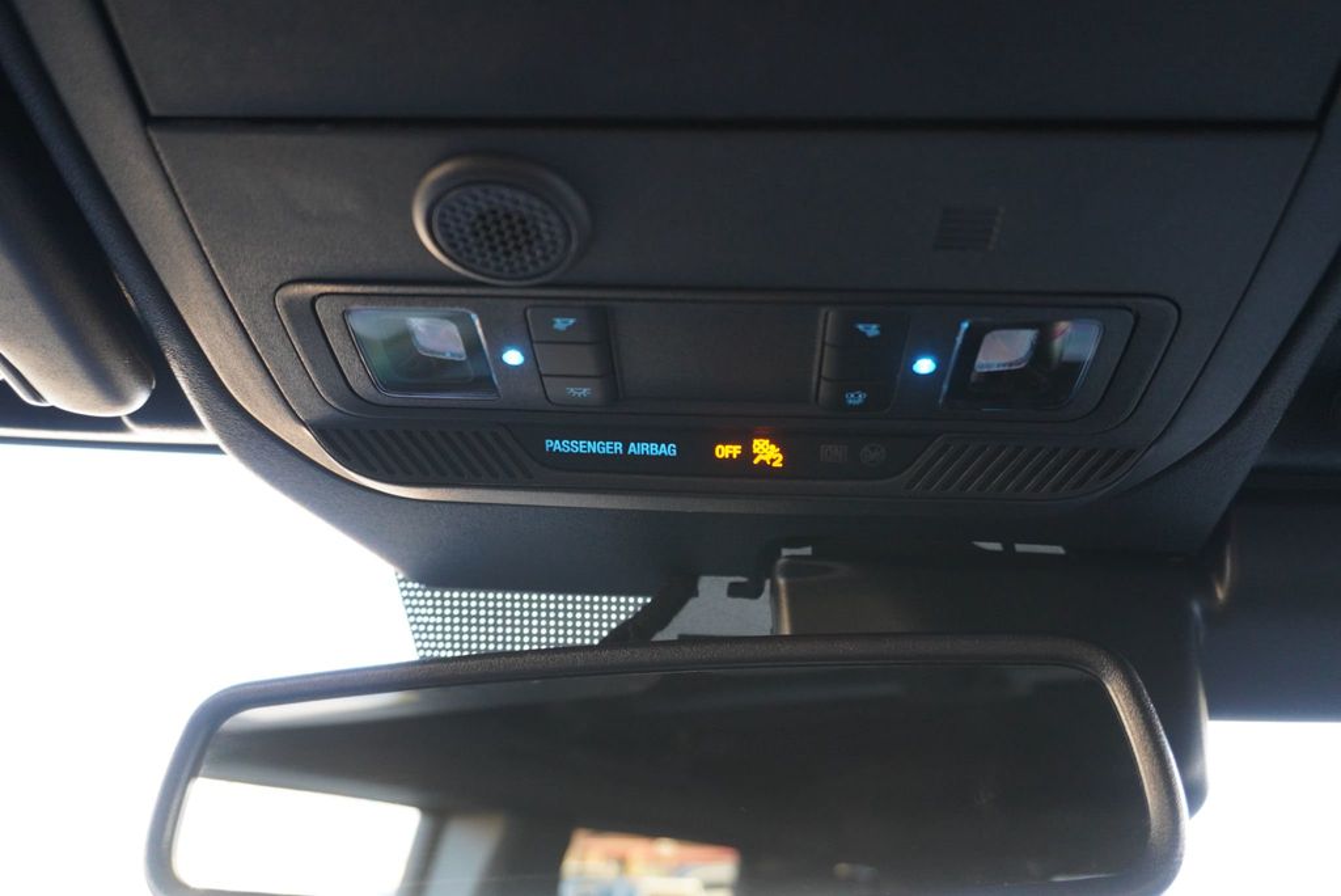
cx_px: 670
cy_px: 448
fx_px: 1118
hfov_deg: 61.9
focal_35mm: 30
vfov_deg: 43.7
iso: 1250
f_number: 4
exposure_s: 1/60
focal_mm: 20
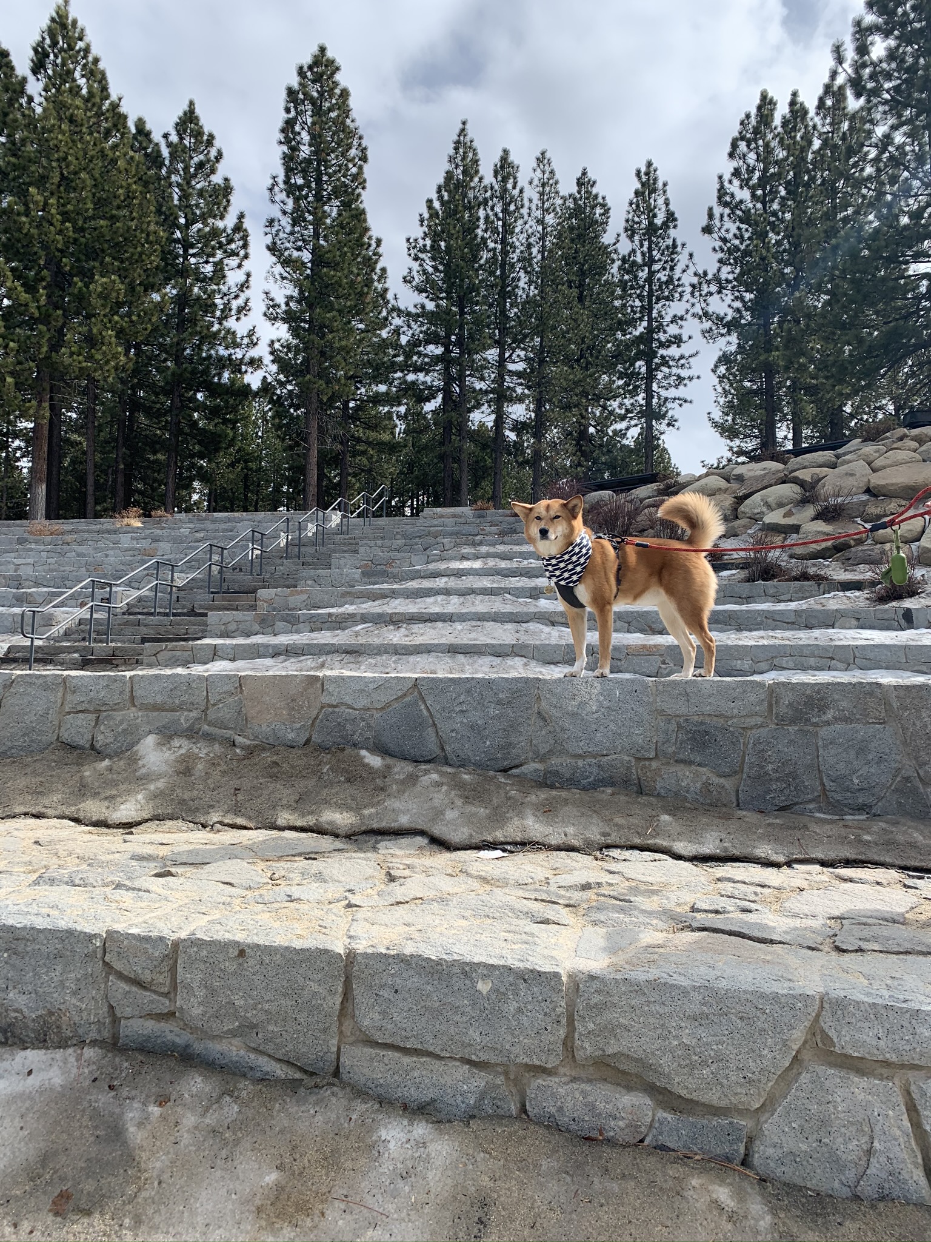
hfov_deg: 53.1
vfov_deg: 67.3
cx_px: 466
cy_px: 621
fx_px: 932
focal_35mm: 26
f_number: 1.8
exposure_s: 1/2114
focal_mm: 4.25
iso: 25
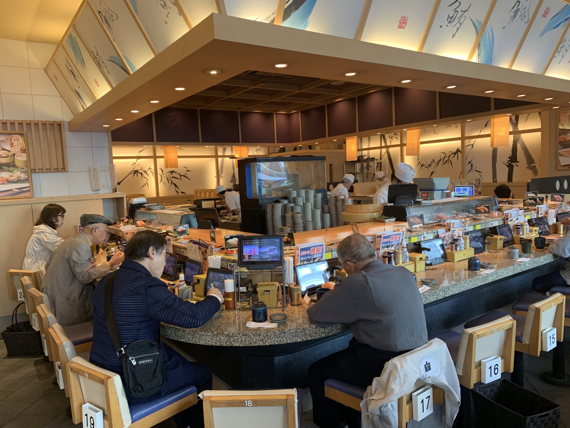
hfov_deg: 67.3
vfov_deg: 53.1
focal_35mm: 26
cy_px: 214
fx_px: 428
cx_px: 285
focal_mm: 4.25
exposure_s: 1/60
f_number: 1.8
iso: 100
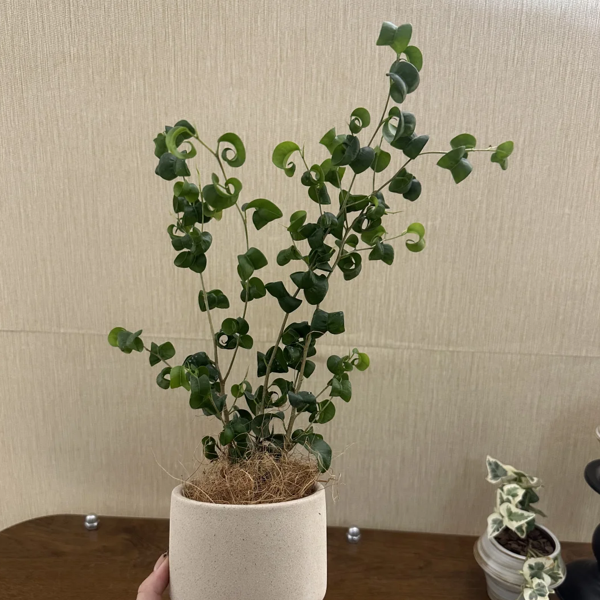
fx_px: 569
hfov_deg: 55.6
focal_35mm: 29
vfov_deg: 55.5
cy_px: 337
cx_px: 294
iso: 250
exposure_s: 1/50
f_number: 1.78
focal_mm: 6.86
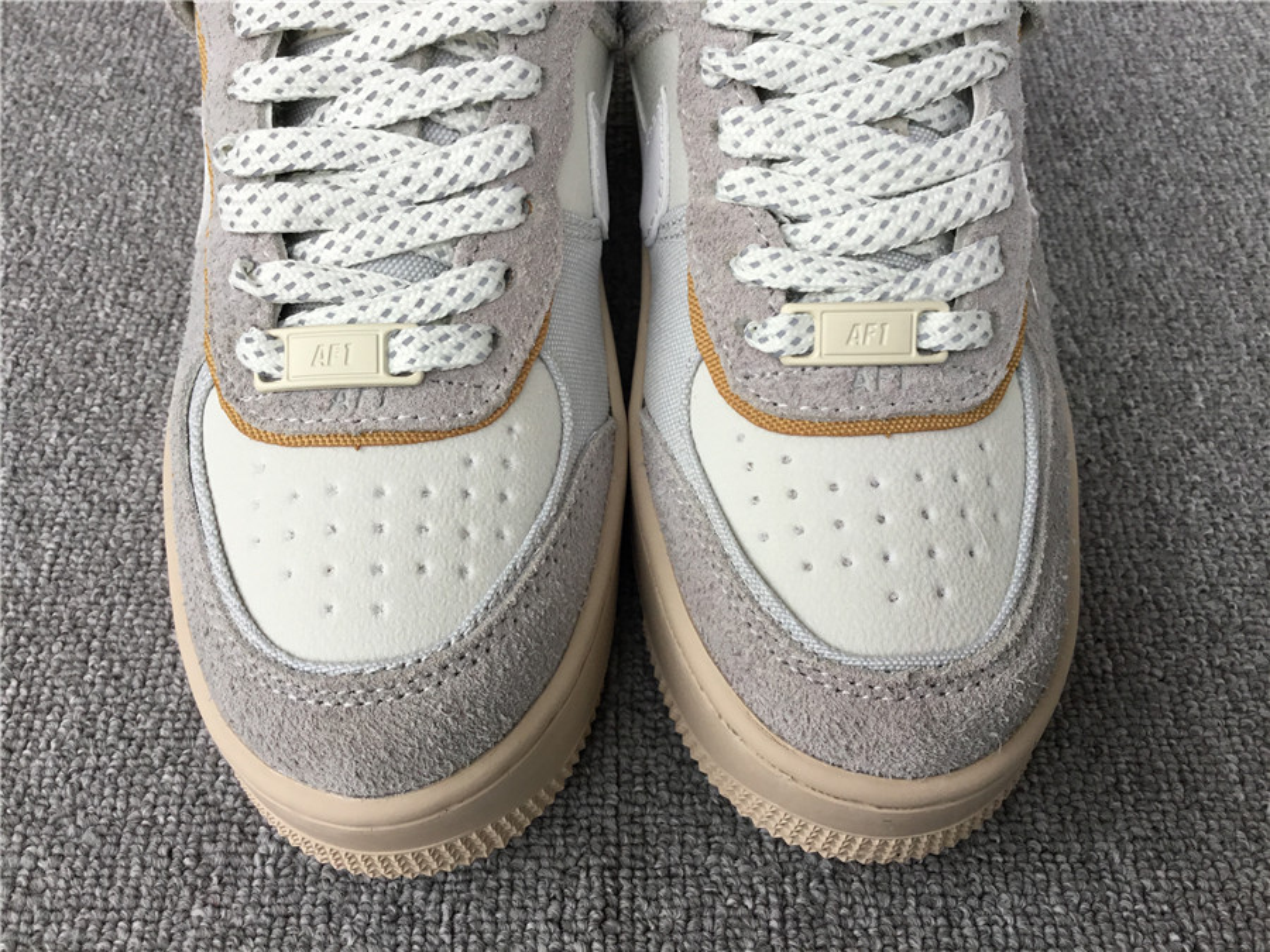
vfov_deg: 45.4
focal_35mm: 31
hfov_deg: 58.4
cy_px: 476
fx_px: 1137
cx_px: 635
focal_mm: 3.3
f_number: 2.4
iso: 40
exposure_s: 1/100
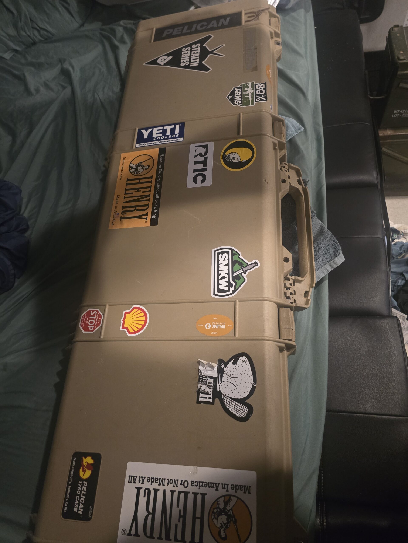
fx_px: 361
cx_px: 204
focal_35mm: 23
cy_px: 272
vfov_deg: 73.9
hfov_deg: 58.9
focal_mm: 6.3
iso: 1250
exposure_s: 1/60
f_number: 1.7
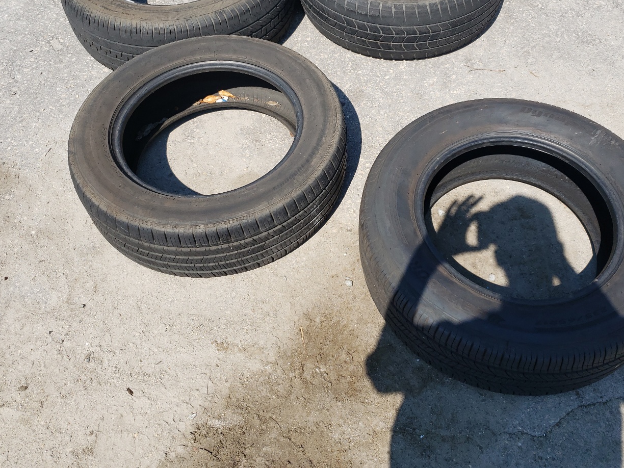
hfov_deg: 53.7
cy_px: 170
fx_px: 613
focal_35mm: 34
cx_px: 362
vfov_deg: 41.4
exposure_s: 1/2000
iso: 50
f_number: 1.5
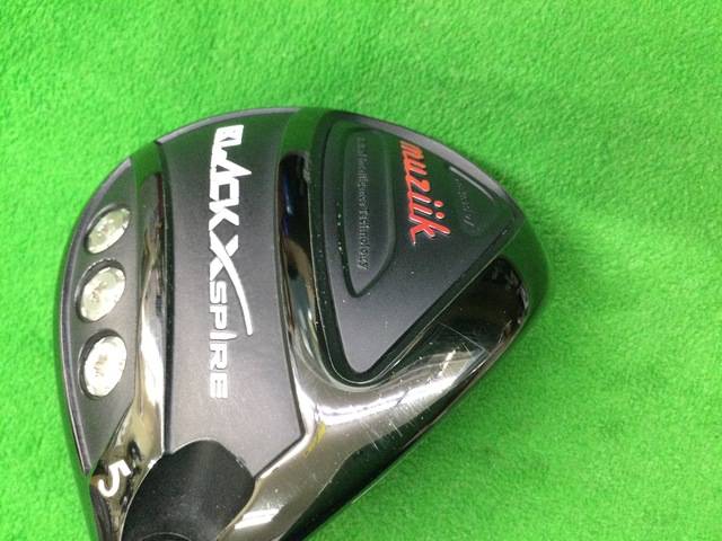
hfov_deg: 58.4
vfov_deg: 45.4
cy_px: 270
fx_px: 647
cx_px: 361
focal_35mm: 31
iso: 200
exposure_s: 1/24
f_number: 2.4
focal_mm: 3.3
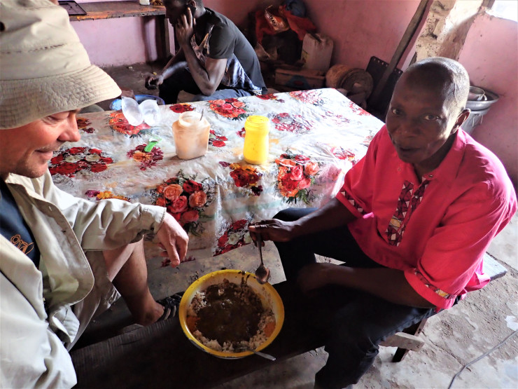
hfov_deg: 69.4
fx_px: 374
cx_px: 259
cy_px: 194
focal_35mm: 25
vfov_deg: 54.9
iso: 400
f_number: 2
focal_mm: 4.5
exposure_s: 1/30
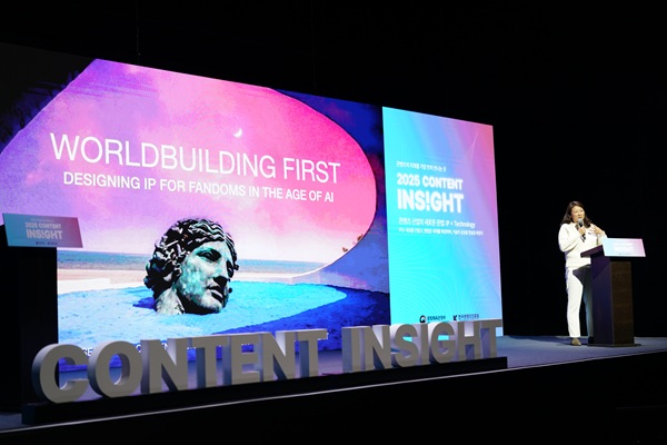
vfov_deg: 27.0
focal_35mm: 50
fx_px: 926
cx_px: 334
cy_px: 222
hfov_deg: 39.6
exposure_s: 1/160
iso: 250
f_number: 2
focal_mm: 50
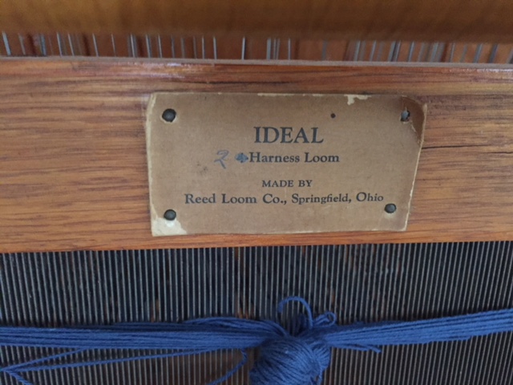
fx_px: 430
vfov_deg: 48.2
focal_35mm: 29
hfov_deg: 61.7
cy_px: 192
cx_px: 256
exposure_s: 1/15
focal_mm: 4.15
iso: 500
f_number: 2.2
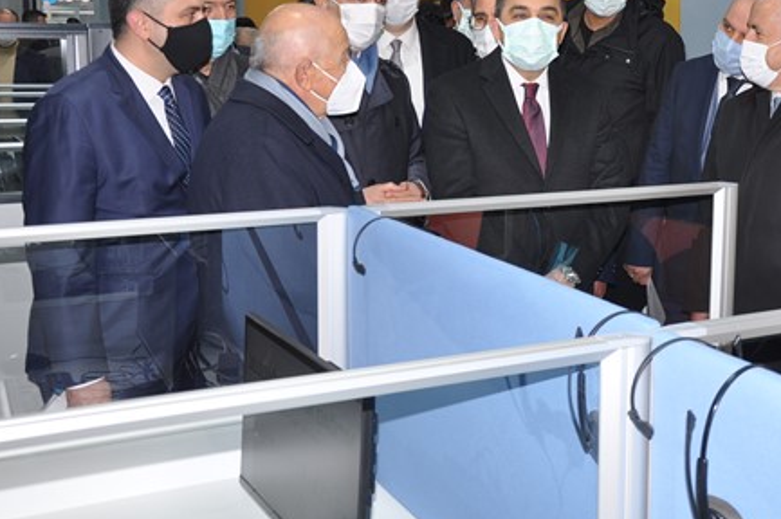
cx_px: 548
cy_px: 148
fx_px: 1171
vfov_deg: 24.8
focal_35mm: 54
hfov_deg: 36.3
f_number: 3.8
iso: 280
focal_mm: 24
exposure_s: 1/60
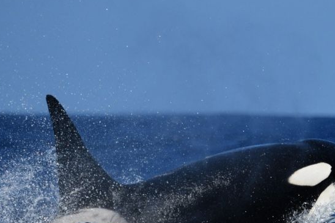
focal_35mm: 730
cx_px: 216
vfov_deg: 1.9
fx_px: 6791
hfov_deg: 2.8
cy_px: 145
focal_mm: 500
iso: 720
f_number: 6.3
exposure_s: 1/8000
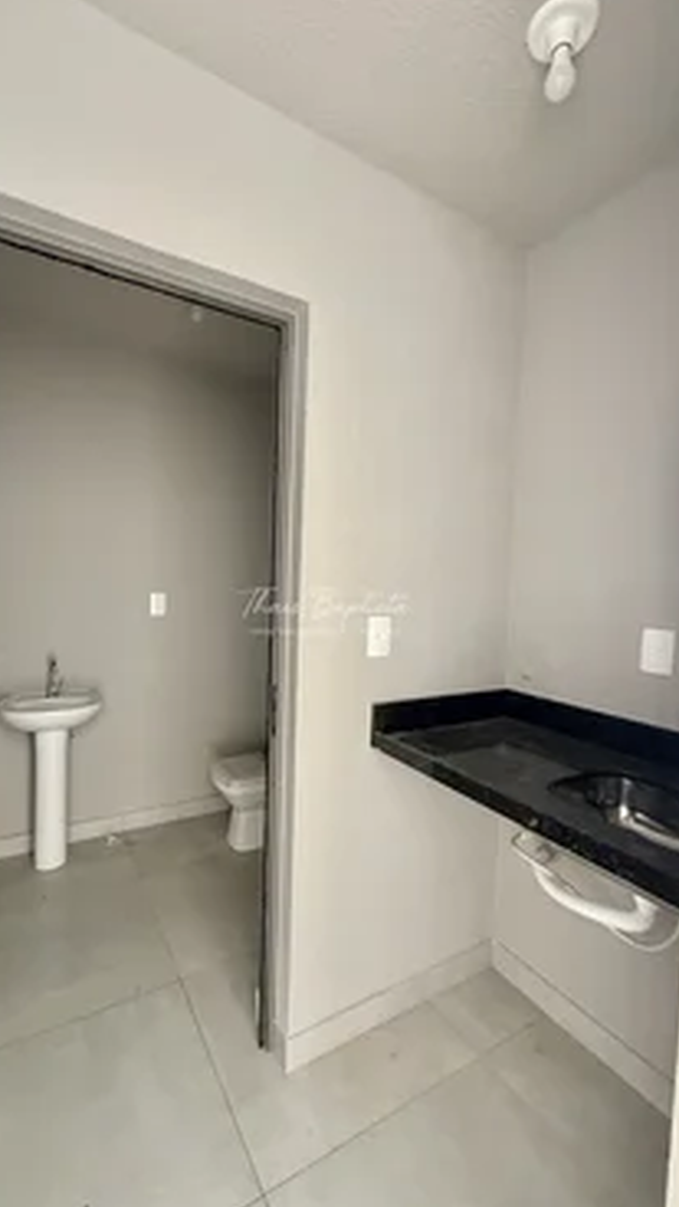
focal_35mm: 16
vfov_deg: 99.4
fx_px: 512
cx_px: 325
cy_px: 610
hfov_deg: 67.1
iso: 400
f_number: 2.2
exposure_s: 1/60
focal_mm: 2.22
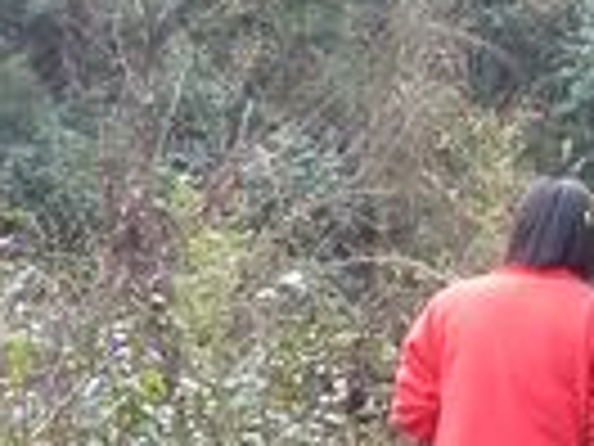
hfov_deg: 9.9
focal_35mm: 196
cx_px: 738
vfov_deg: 7.6
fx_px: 3363
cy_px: 367
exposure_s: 1/90
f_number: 2.8
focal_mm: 6.3
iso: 100
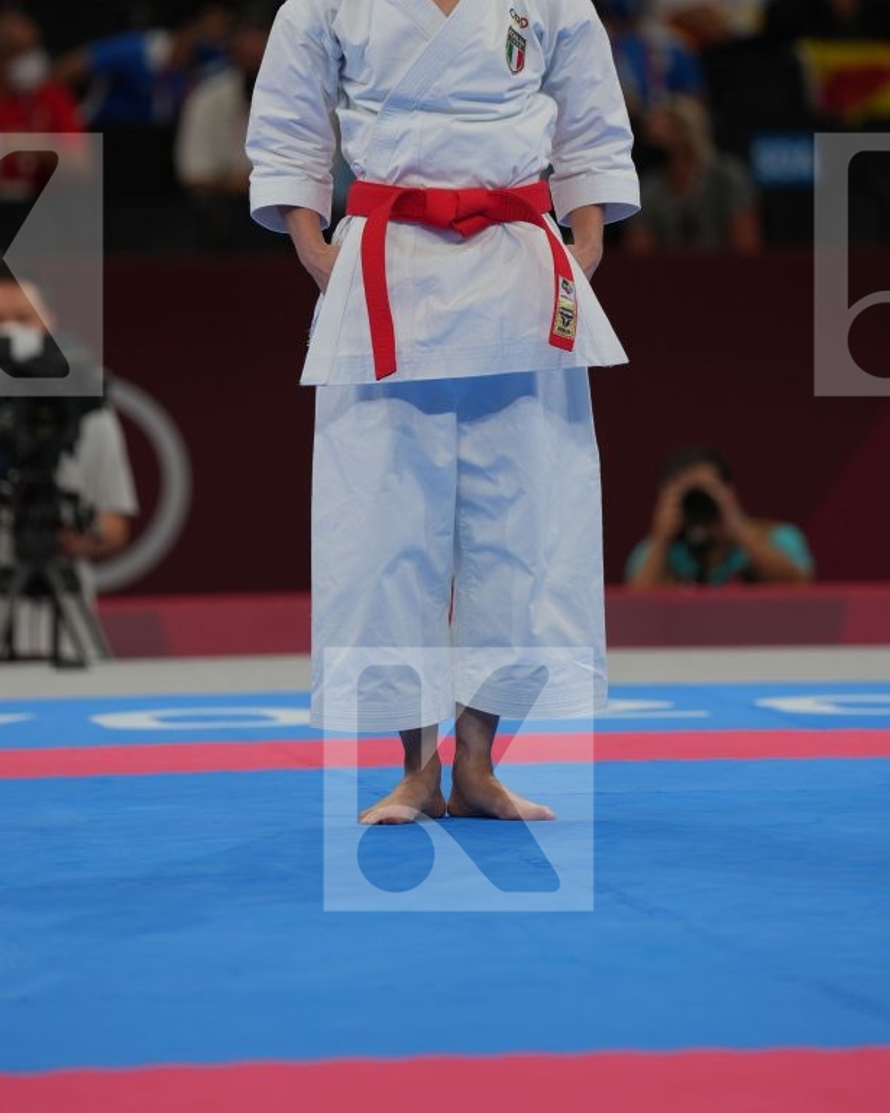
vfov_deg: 6.6
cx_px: 459
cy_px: 265
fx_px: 9649
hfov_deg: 5.3
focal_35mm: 293
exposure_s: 1/500
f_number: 2.8
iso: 200
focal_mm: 200
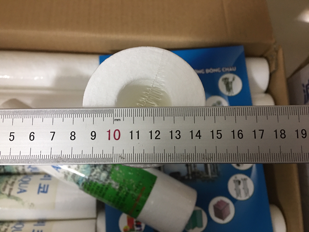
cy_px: 116
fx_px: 259
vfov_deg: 48.2
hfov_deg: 61.7
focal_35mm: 29
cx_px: 154
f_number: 2.2
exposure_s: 1/10
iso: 100
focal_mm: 4.15
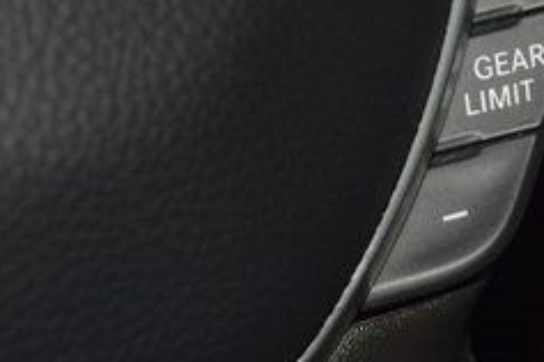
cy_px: 127
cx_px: 503
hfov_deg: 7.3
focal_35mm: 283
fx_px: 4276
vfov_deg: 4.9
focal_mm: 70
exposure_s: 1/125
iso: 100
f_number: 8
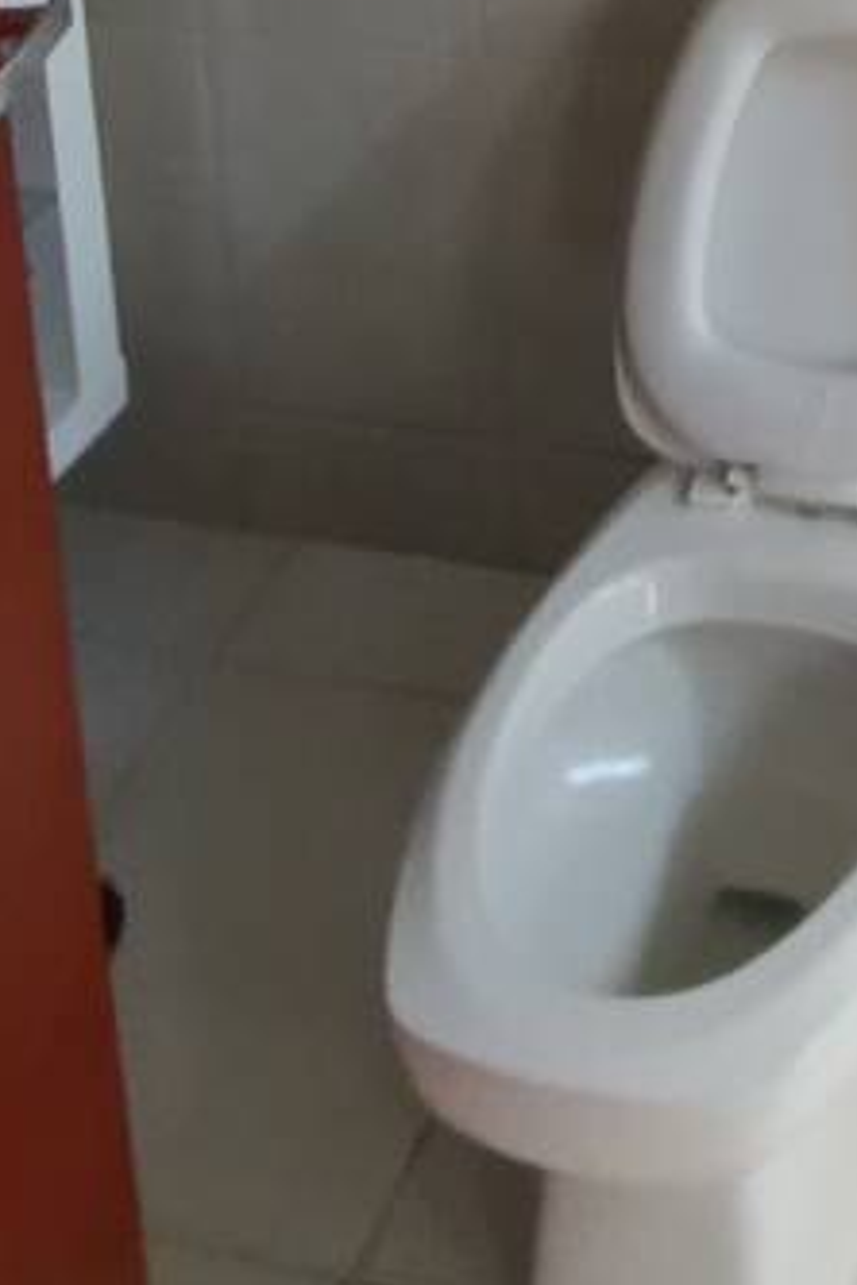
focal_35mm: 54
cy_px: -760
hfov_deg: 21.7
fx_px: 1928
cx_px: 1216
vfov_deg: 25.2
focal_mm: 1.65
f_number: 2.2
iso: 250
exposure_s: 1/120
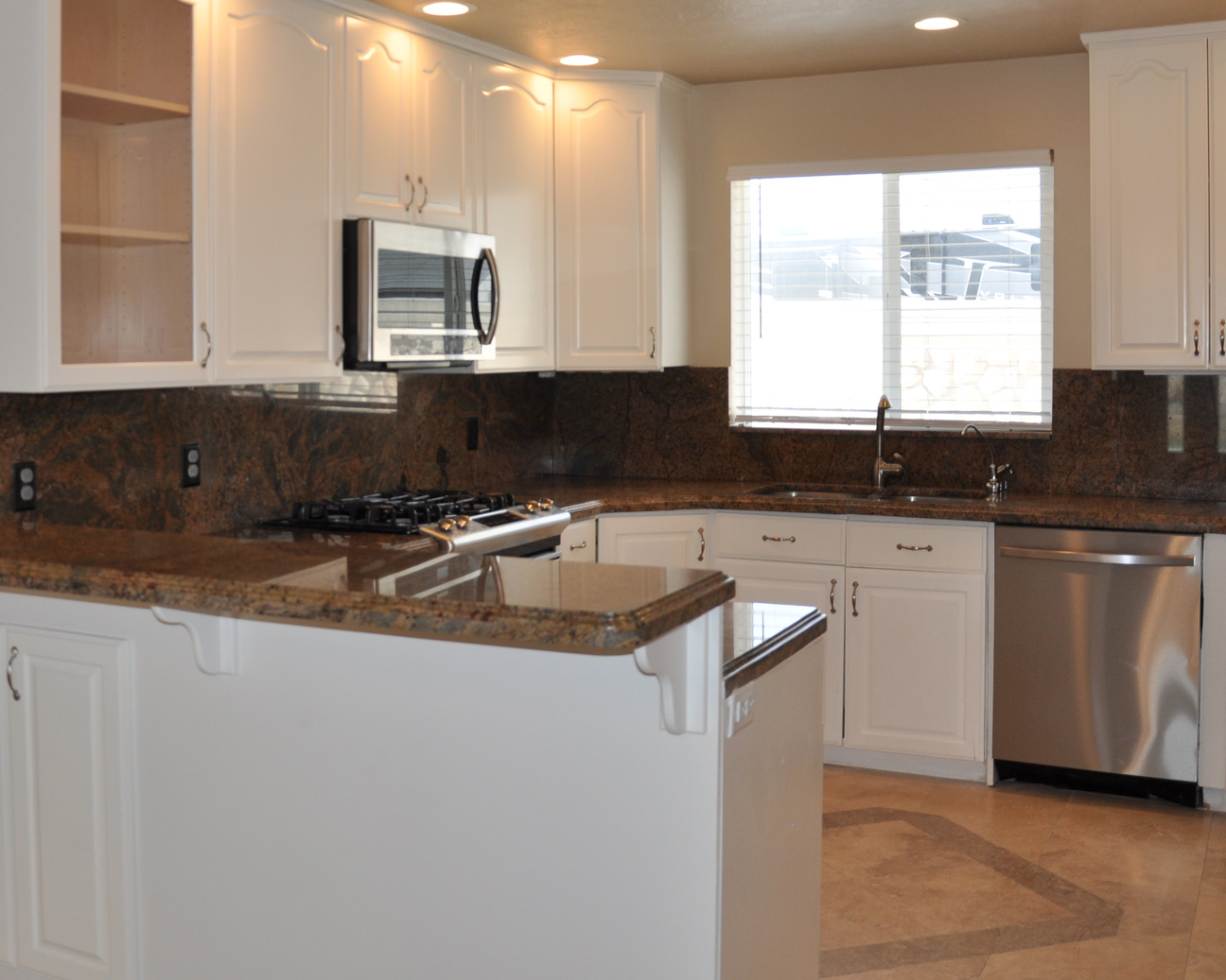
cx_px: 383
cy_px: 381
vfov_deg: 37.2
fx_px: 1452
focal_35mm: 40
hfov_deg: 44.9
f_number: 3.5
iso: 250
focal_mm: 18
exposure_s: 1/200
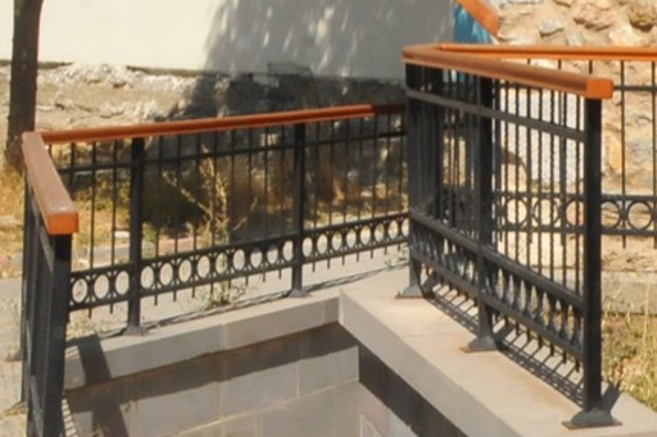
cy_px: -121
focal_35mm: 113
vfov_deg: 11.8
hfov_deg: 15.3
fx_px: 2061
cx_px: 1230
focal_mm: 18
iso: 1250
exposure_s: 1/320
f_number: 22
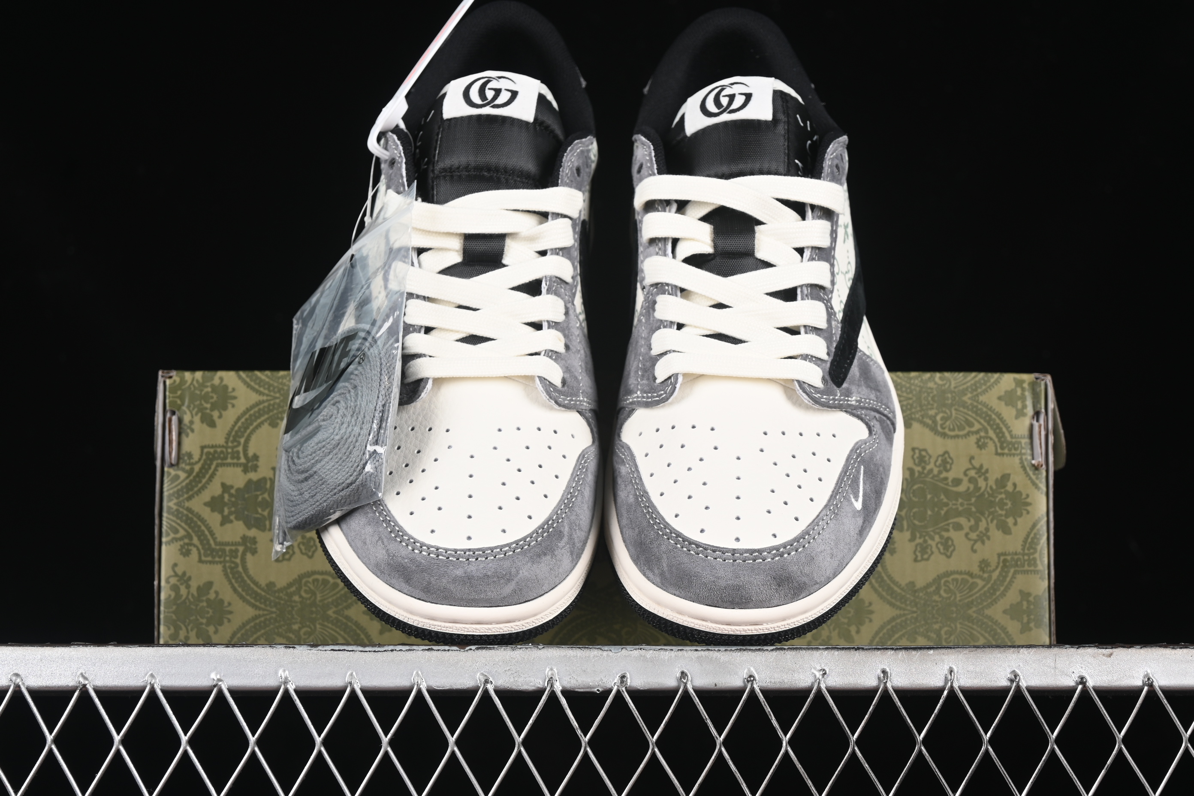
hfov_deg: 27.0
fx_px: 2487
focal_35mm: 75
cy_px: 398
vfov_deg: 18.2
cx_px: 597
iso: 160
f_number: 7.1
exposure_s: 1/60
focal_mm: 50
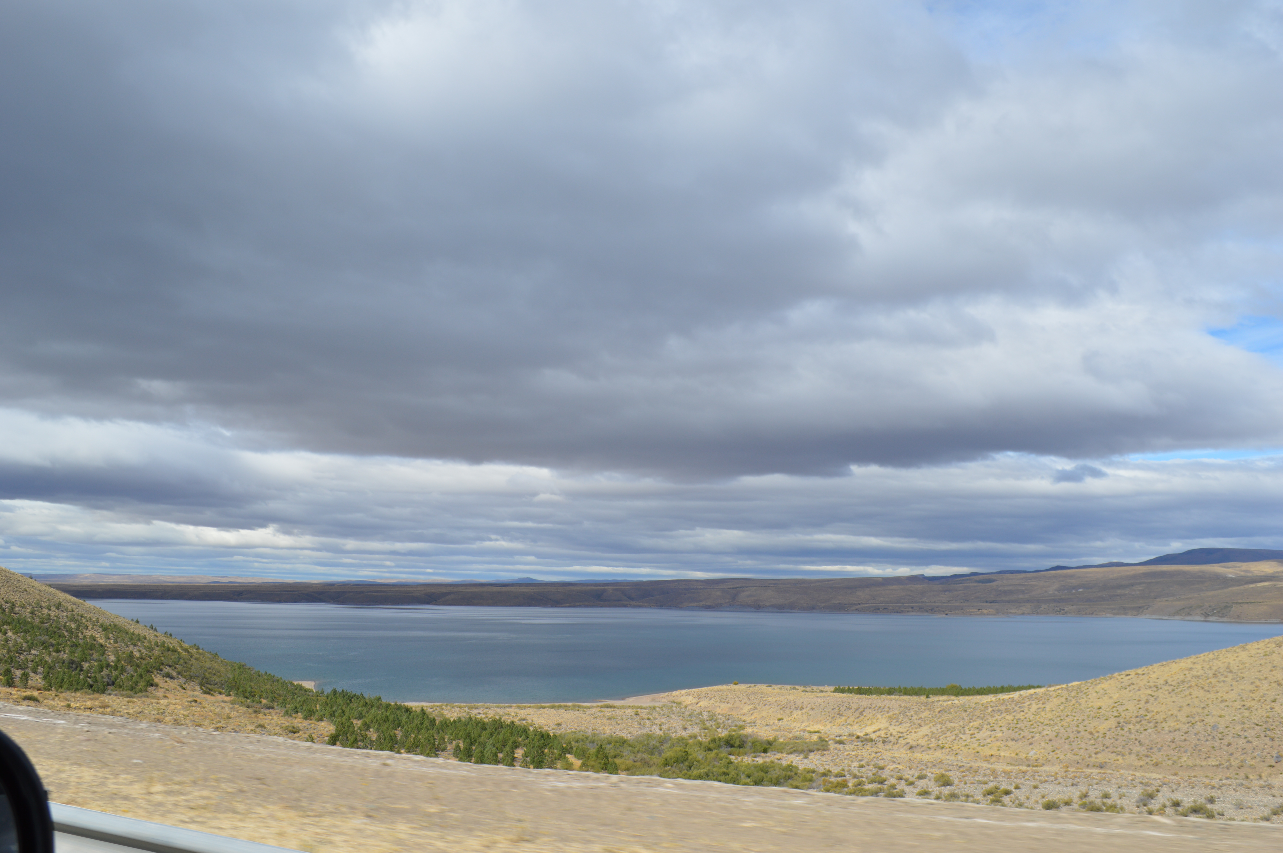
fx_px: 1068
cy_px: 426
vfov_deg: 43.5
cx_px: 642
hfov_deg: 62.0
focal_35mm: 30
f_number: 9
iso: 100
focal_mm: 20
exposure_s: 1/320
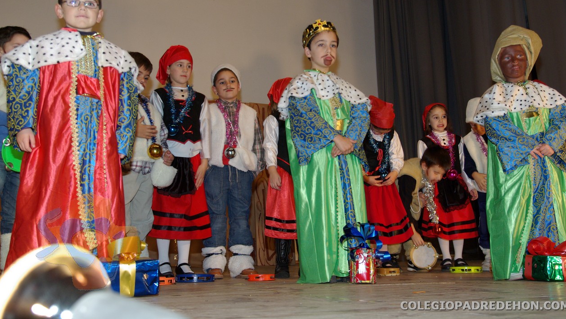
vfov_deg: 26.5
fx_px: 675
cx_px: 288
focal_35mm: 45
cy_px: 127
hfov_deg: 45.5
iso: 400
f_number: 5.6
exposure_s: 1/45
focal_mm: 28
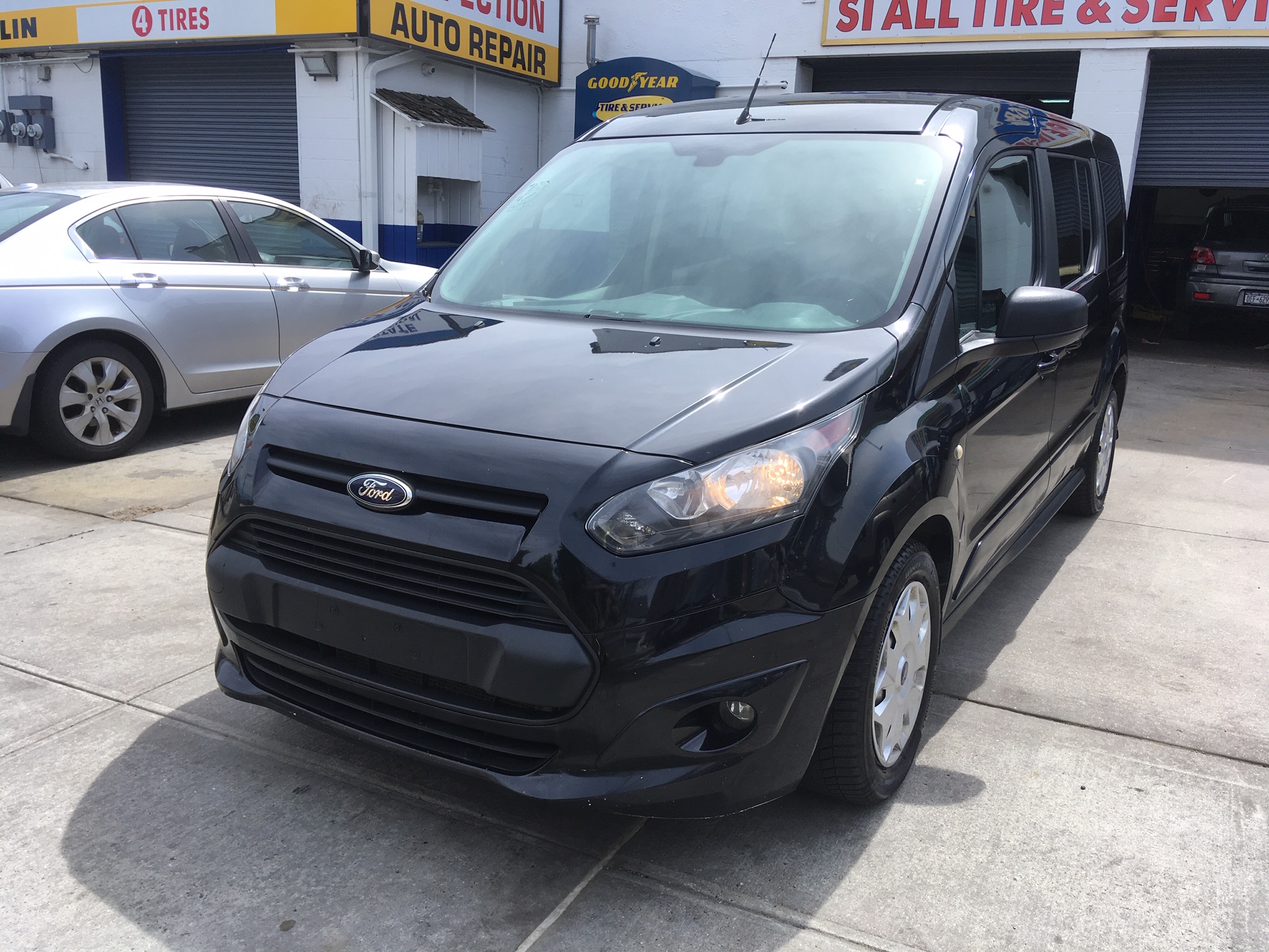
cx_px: 634
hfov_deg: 61.7
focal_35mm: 29
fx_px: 1063
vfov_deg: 48.2
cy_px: 476
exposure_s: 1/801
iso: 25
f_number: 2.2
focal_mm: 4.15
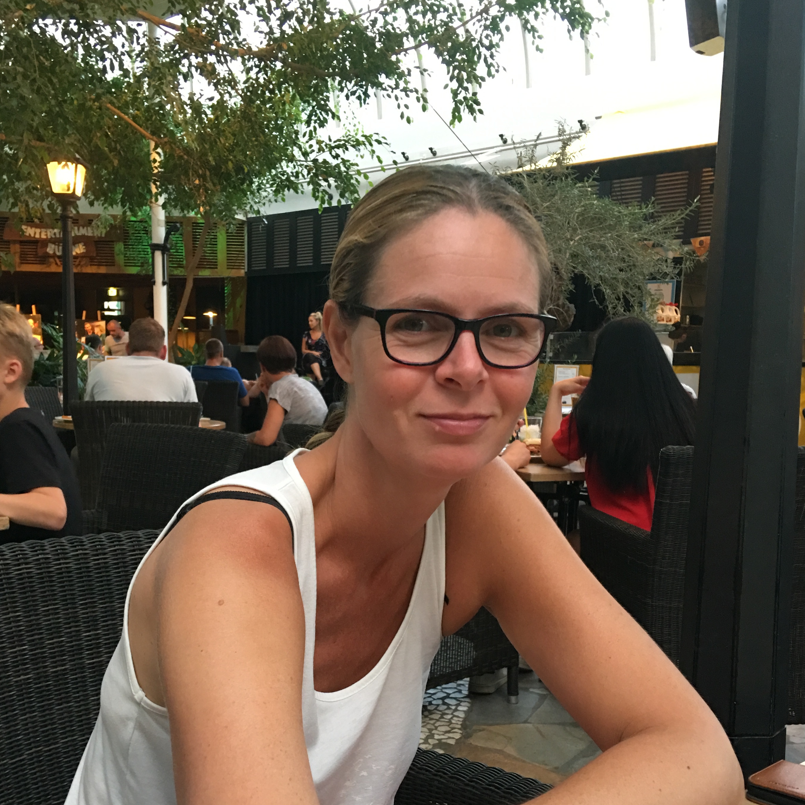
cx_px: 364
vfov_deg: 43.3
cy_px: 534
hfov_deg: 43.8
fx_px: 1000
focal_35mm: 38
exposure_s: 1/17
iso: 100
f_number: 2.2
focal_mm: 4.15
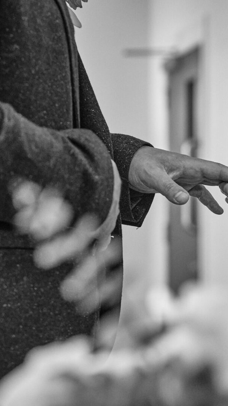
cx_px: 235
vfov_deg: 16.0
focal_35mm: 134
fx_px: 1441
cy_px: 203
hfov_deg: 9.0
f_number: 4.5
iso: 1250
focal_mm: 85
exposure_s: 1/200
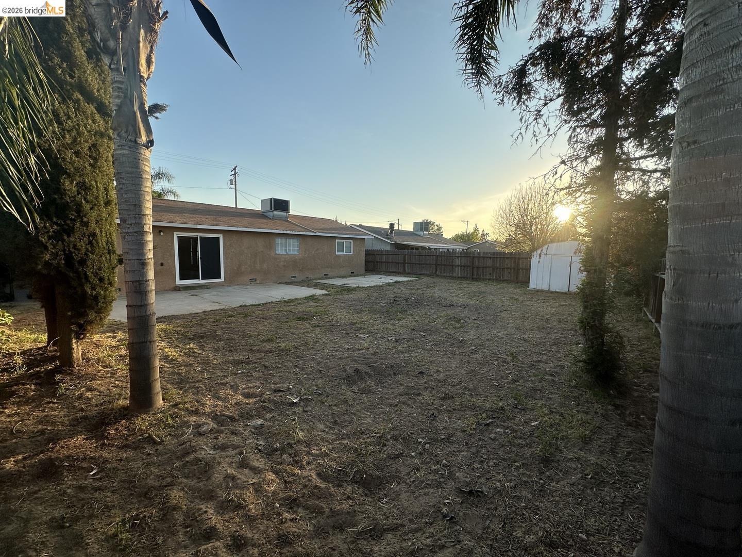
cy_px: 278
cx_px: 371
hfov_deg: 102.1
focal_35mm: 14
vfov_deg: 85.7
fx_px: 300
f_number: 2.2
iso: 40
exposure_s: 1/836
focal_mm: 2.22
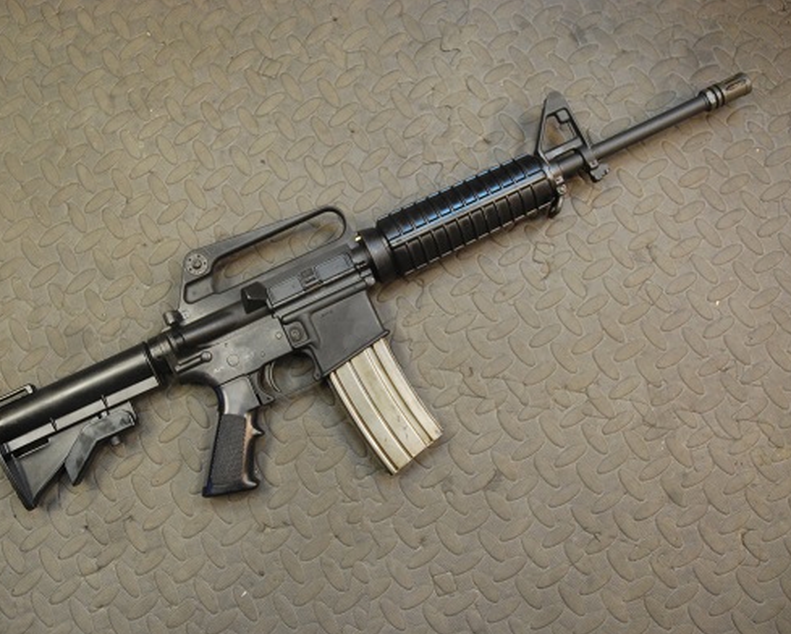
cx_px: 336
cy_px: 323
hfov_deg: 47.7
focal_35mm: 38
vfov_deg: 39.2
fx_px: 890
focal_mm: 22
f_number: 3.8
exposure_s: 1/30
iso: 1000
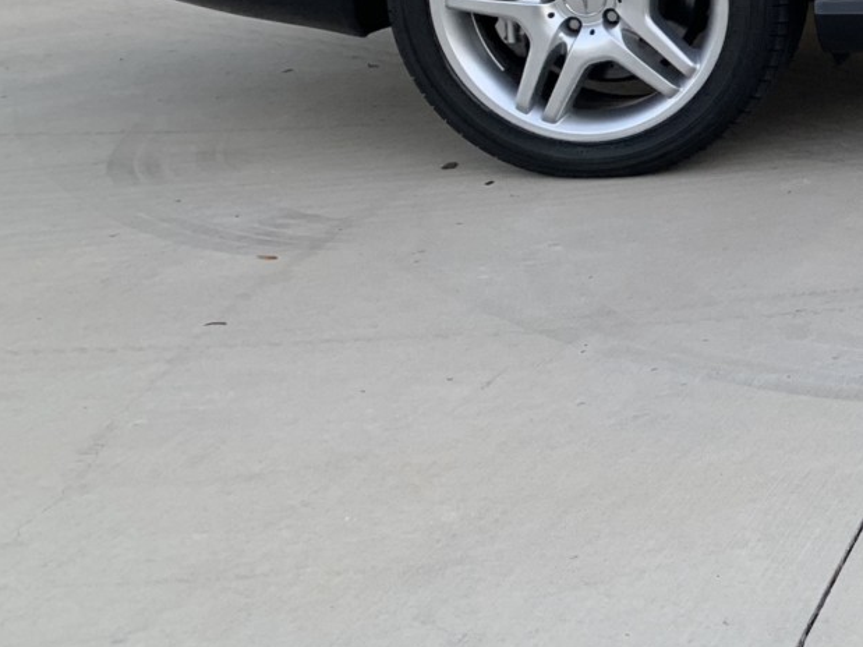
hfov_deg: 19.4
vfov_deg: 16.8
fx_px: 2144
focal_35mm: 86
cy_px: -17
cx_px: 1358
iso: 32
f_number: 1.8
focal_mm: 4.25
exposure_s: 1/122
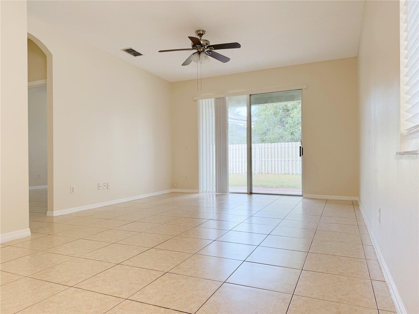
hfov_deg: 71.6
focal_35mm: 24
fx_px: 291
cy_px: 157
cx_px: 210
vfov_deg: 56.8
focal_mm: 6.76
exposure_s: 1/164
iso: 80
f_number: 1.78
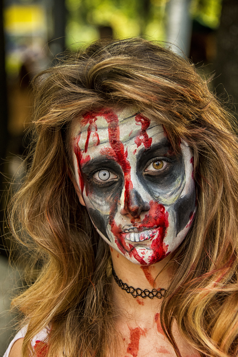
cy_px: 178
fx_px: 1562
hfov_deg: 8.7
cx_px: 119
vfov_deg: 13.0
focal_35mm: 158
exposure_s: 1/200
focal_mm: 105
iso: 800
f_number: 5.6
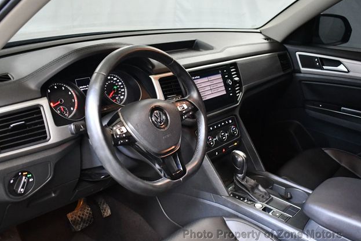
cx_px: 176
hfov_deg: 51.9
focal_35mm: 37
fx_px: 371
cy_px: 122
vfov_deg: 36.0
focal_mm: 18
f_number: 3.5
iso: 5600
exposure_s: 1/60
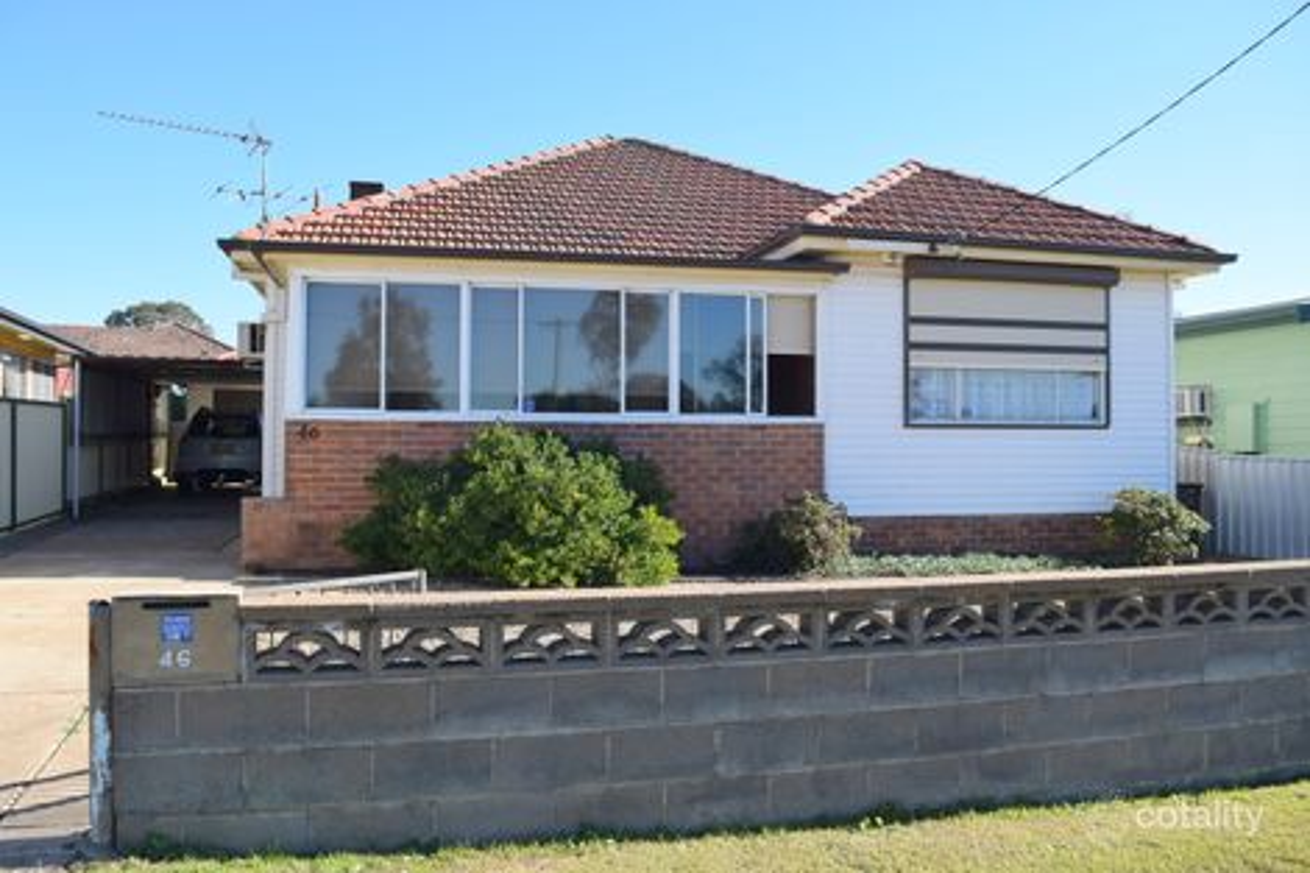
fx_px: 1091
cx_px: 655
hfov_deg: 61.9
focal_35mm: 30
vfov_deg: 43.6
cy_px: 436
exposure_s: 1/250
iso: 200
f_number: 8
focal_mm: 20
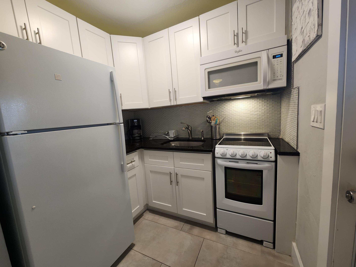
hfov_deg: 106.2
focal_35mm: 13
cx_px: 178
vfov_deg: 89.9
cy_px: 134
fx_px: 134
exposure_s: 1/60
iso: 200
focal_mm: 2.2
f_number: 2.2
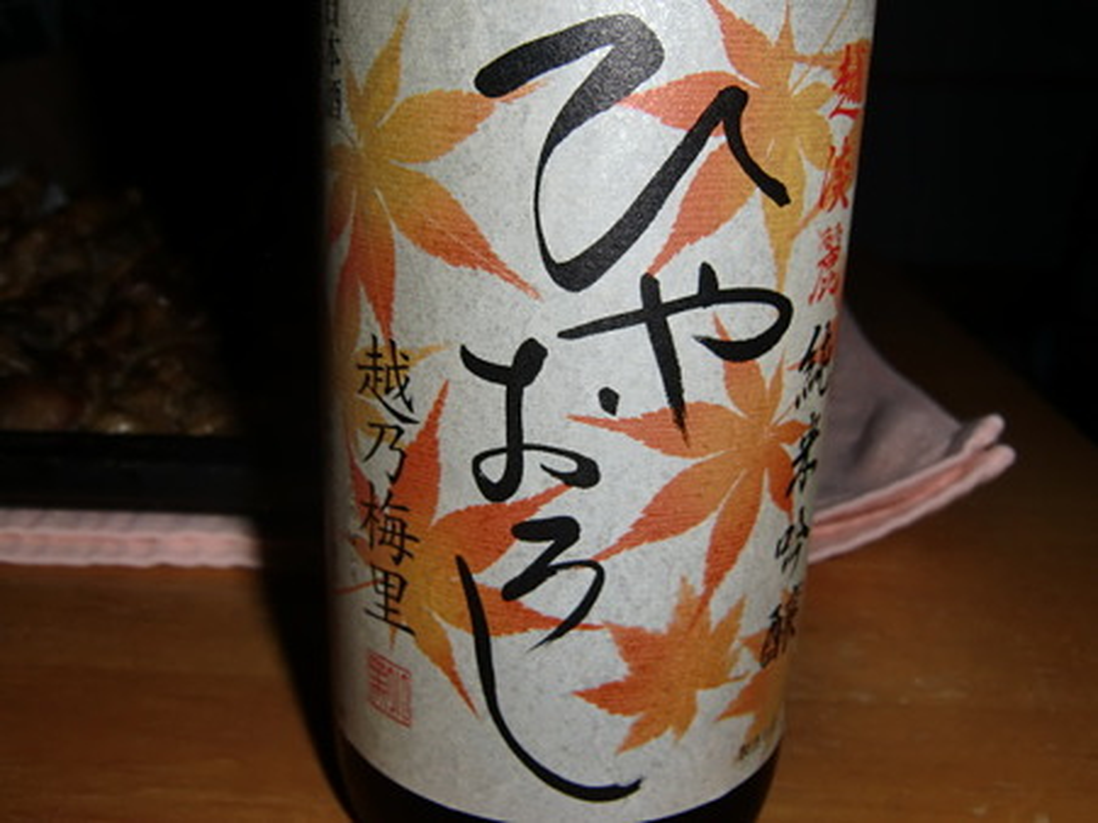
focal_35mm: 34
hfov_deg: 54.0
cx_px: 549
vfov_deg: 41.8
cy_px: 412
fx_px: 1078
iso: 64
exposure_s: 1/15
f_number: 8.4
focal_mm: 6.1
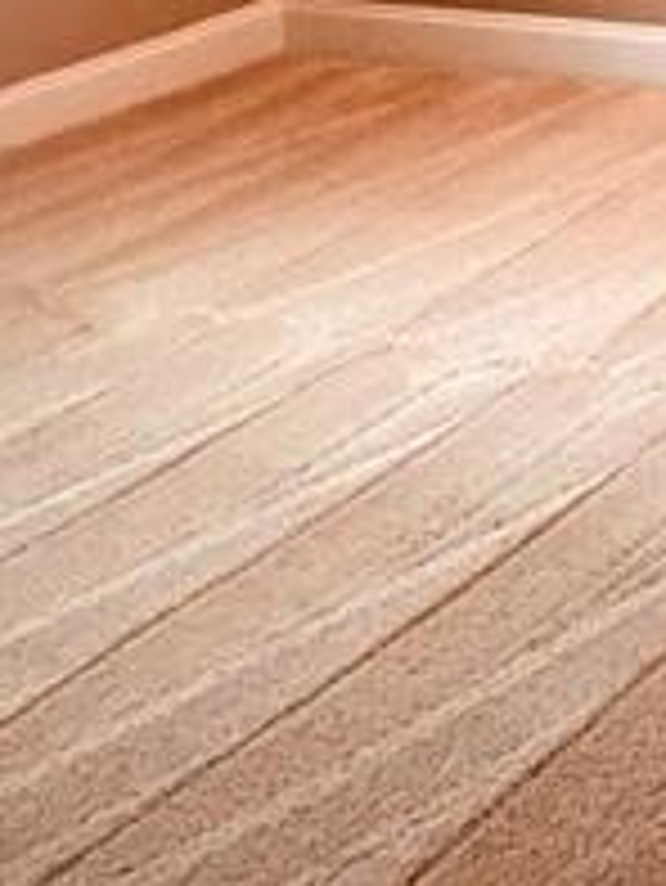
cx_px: 783
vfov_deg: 16.3
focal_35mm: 109
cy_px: -472
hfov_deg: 13.3
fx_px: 2793
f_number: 1.8
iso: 40
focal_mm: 3.99
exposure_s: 1/15
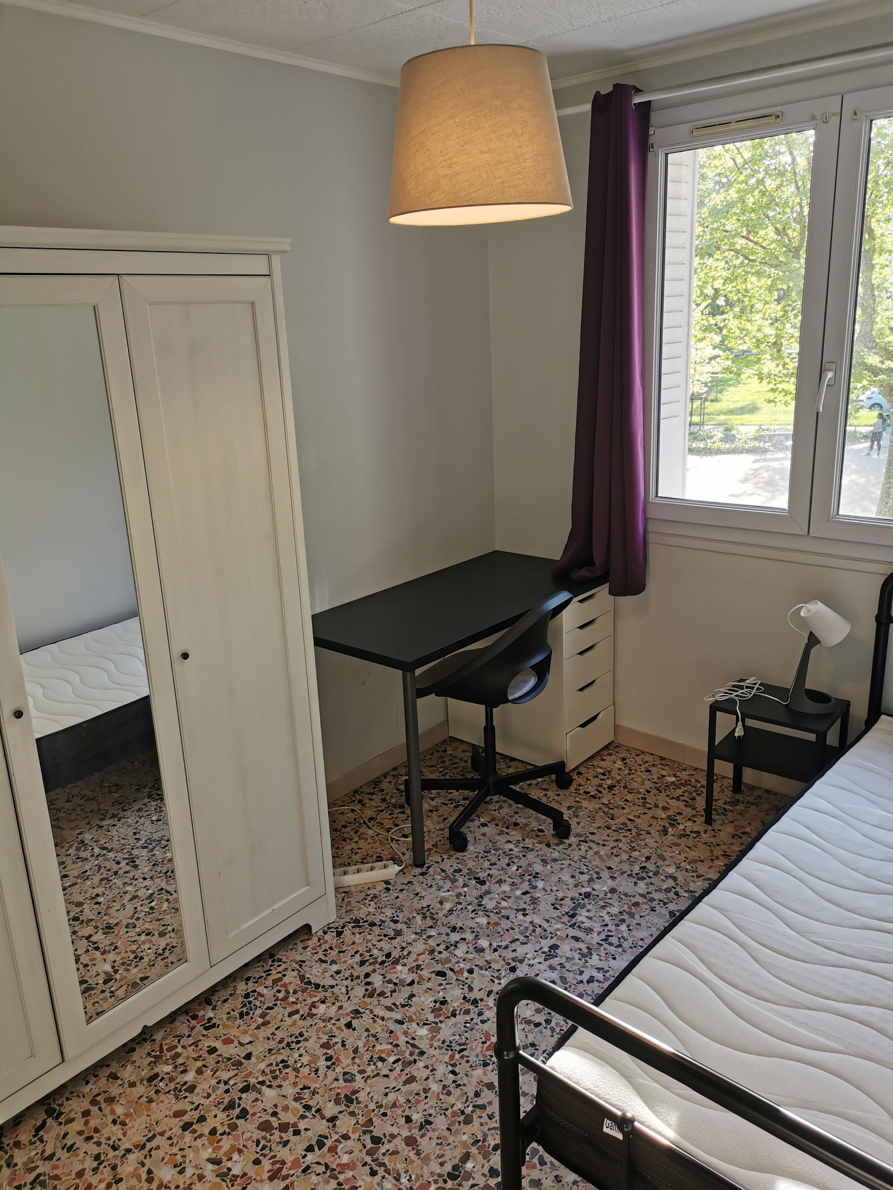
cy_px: 595
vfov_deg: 65.3
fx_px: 929
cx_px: 446
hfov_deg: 51.4
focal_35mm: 27
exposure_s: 1/112
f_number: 1.8
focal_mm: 5.58
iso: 50
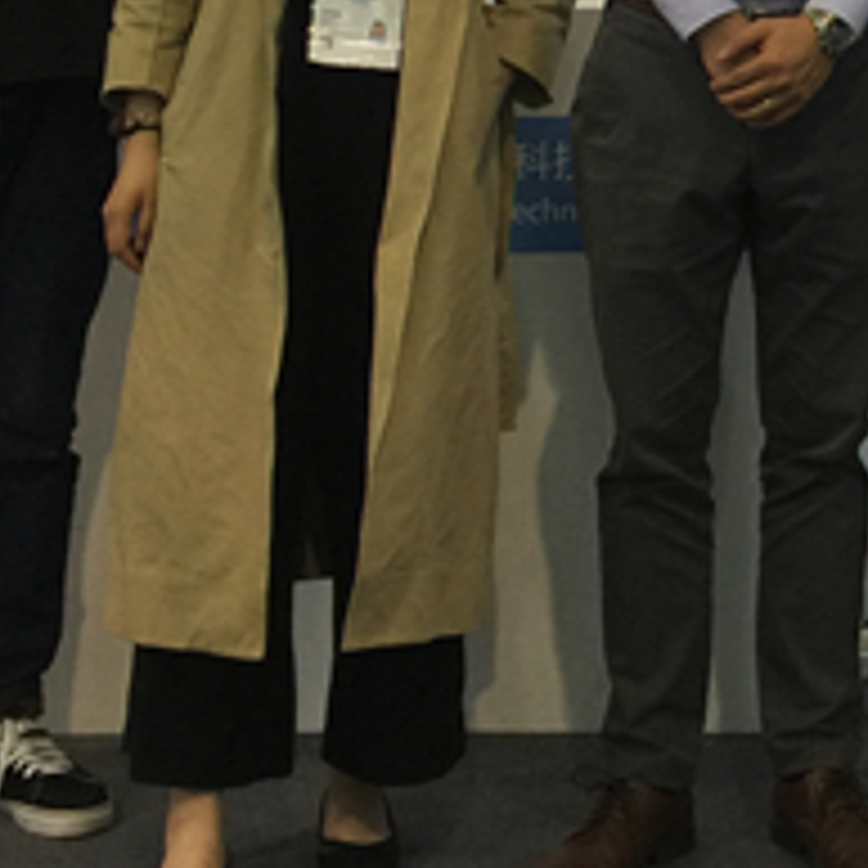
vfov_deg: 17.7
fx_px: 2638
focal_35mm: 93
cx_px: 881
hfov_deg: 18.2
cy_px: -209
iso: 32
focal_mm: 4.15
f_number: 2.2
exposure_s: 1/33
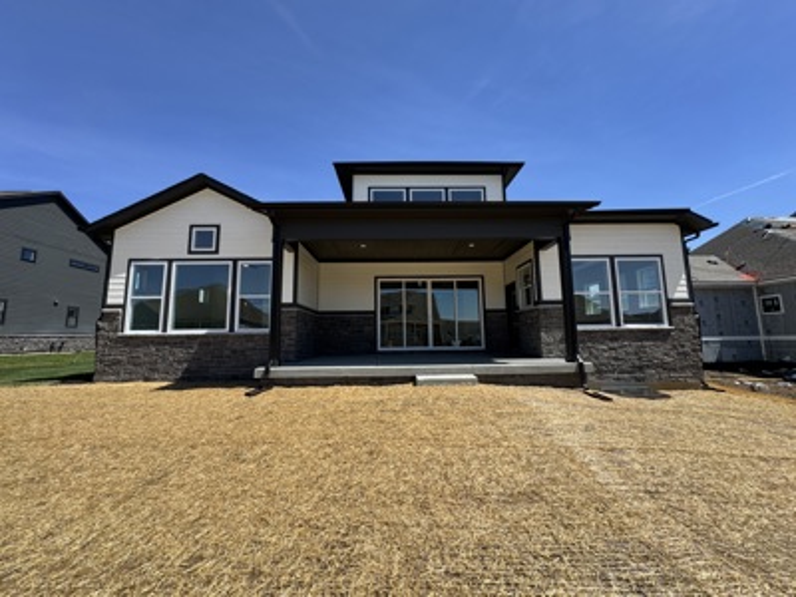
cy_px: 298
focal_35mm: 14
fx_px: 322
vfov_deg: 85.7
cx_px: 398
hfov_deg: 102.1
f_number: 2.2
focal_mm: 2.22
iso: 50
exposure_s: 1/1178
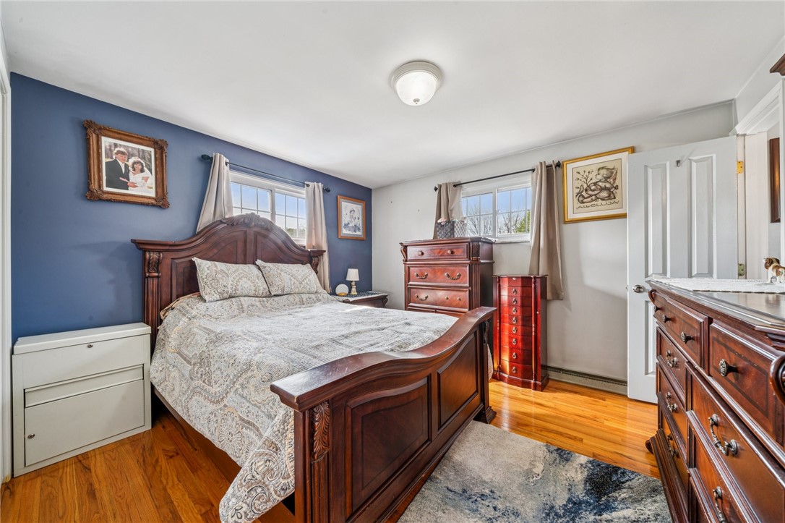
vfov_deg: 89.9
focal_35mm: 12
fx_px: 262
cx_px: 392
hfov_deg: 112.6
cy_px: 262
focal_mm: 12
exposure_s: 1/2.5
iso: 50
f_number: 11
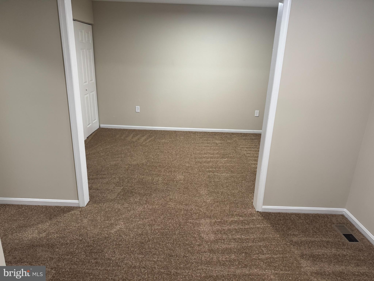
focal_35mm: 24
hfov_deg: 71.6
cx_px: 187
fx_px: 259
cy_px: 140
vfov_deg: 56.8
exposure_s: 1/60
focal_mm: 6.76
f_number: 1.78
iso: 160
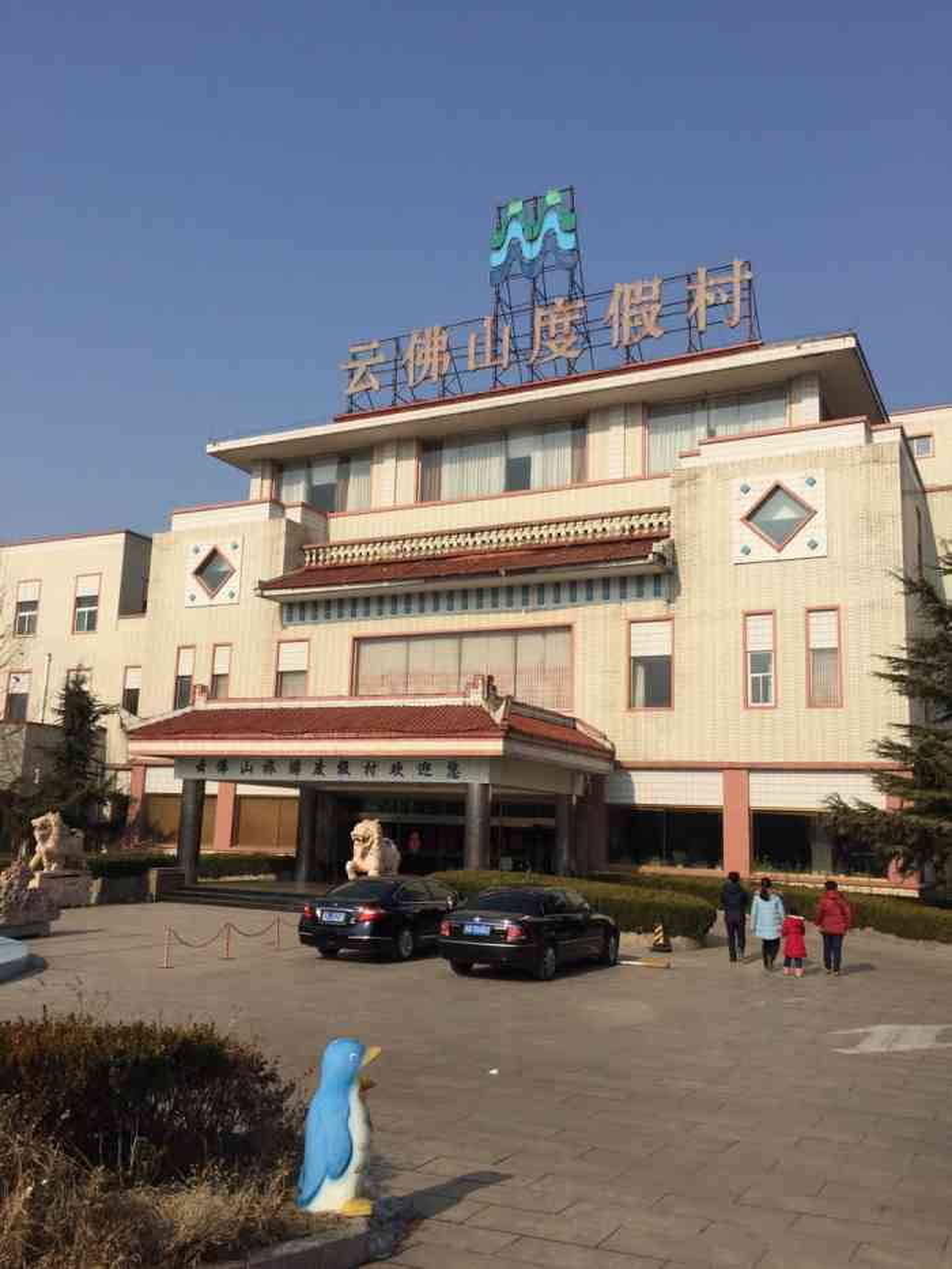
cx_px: 476
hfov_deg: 48.2
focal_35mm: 29
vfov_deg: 61.7
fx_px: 1063
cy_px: 634
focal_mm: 4.15
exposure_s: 1/3597
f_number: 2.2
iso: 32
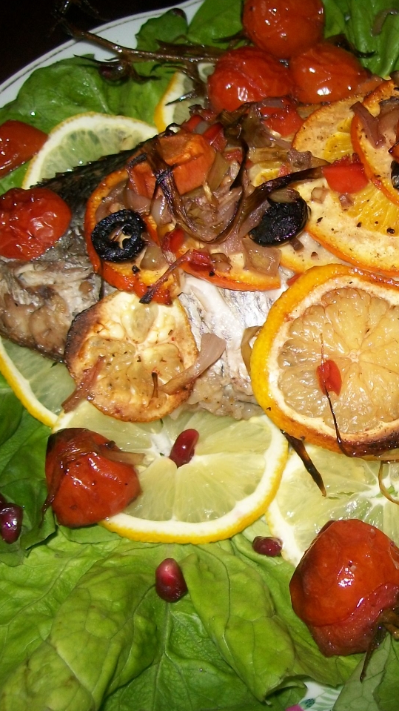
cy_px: 355
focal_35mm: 53
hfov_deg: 22.1
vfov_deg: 39.2
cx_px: 354
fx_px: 997
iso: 80
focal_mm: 6
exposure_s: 1/30
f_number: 2.7
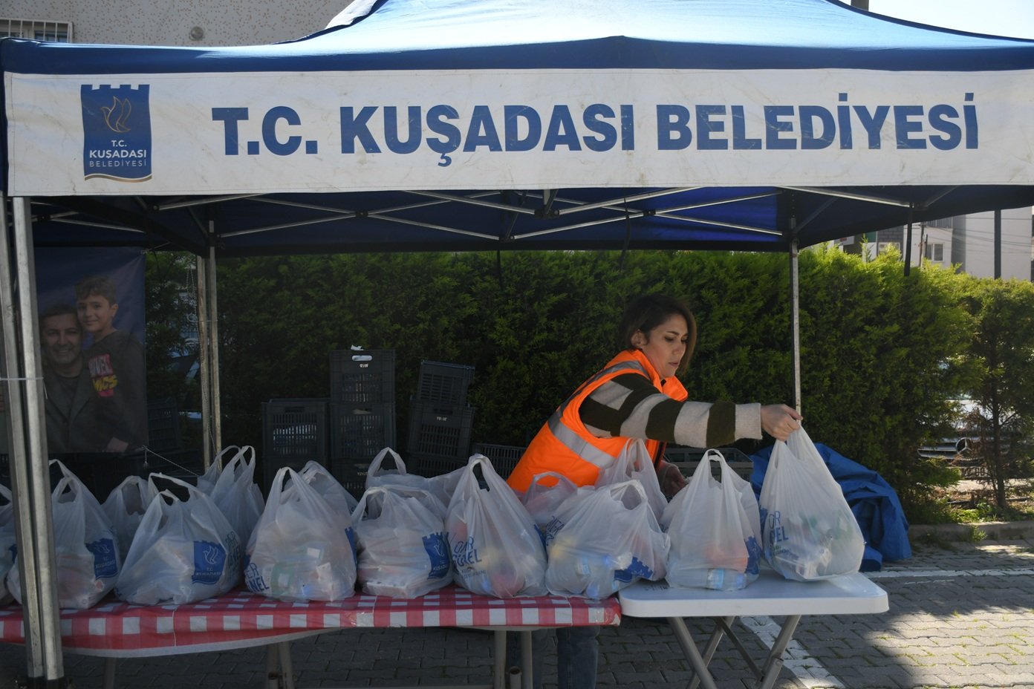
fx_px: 1120
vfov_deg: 34.2
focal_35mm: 39
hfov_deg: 49.6
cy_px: 344
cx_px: 517
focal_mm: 26
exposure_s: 1/800
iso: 140
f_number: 4
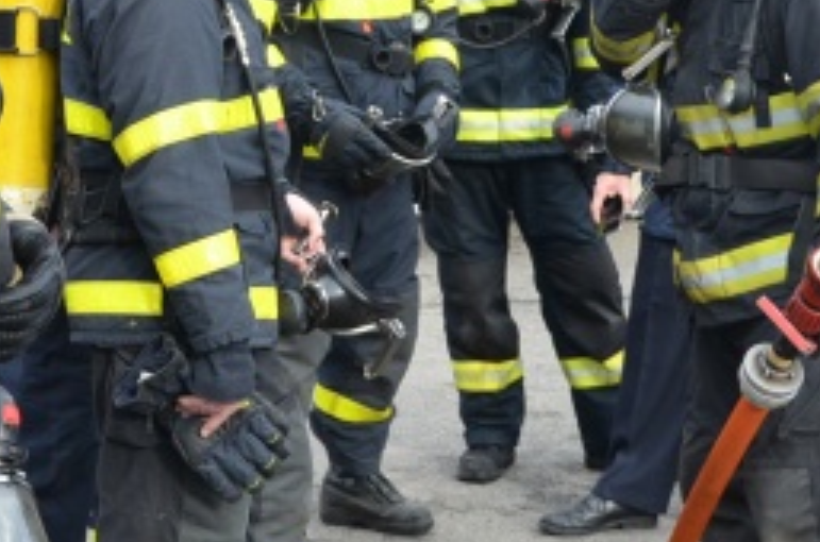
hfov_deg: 18.3
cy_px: 239
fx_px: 2545
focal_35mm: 112
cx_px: 367
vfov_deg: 12.2
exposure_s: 1/640
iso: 640
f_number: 4
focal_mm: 24
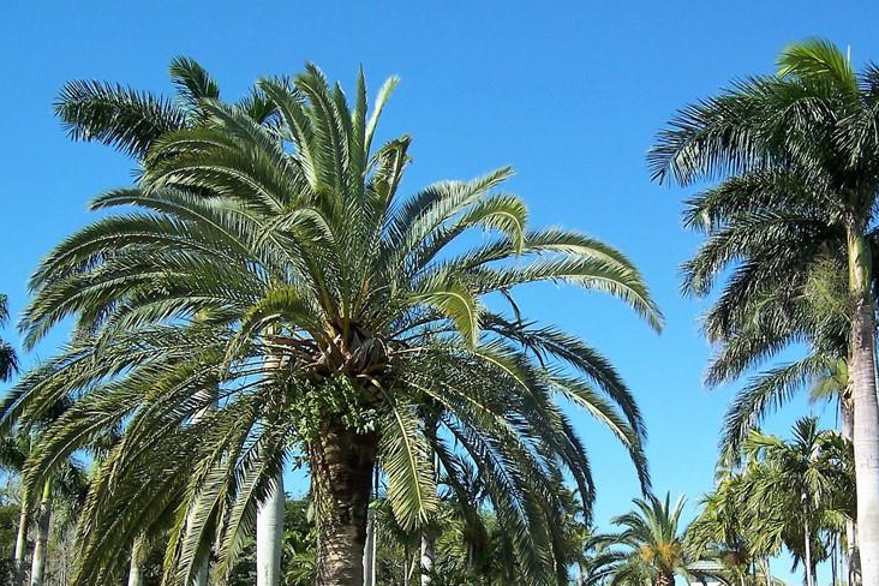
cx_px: 582
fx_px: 1172
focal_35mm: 48
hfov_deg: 40.6
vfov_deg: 27.7
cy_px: 444
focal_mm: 5.5
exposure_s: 1/500
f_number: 4
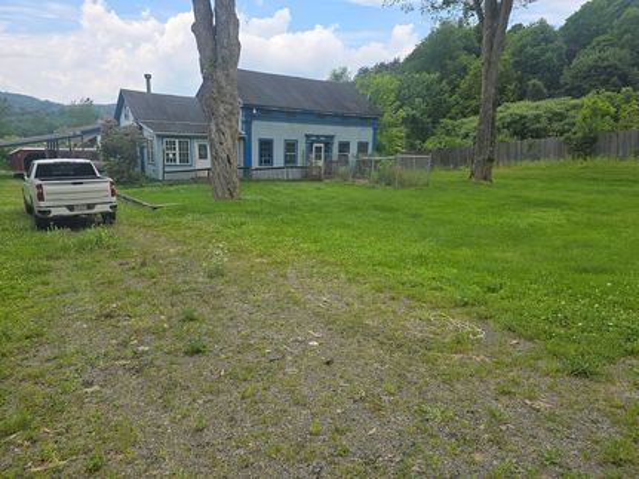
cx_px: 320
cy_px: 240
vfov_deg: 58.9
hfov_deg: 73.9
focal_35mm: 23
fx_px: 424
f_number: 1.7
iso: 12
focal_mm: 6.3
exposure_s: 1/544
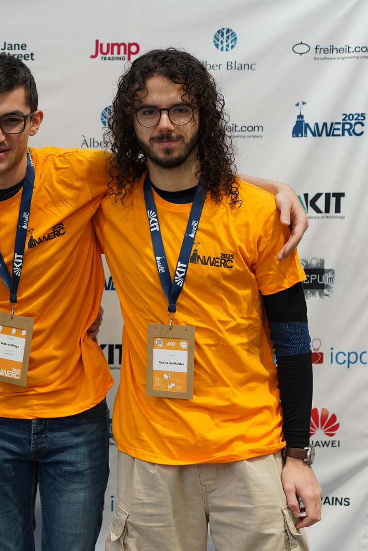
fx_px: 1165
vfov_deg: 26.6
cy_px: 278
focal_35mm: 76
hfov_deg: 17.3
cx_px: -49
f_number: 2.8
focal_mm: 50
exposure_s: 1/80
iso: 640
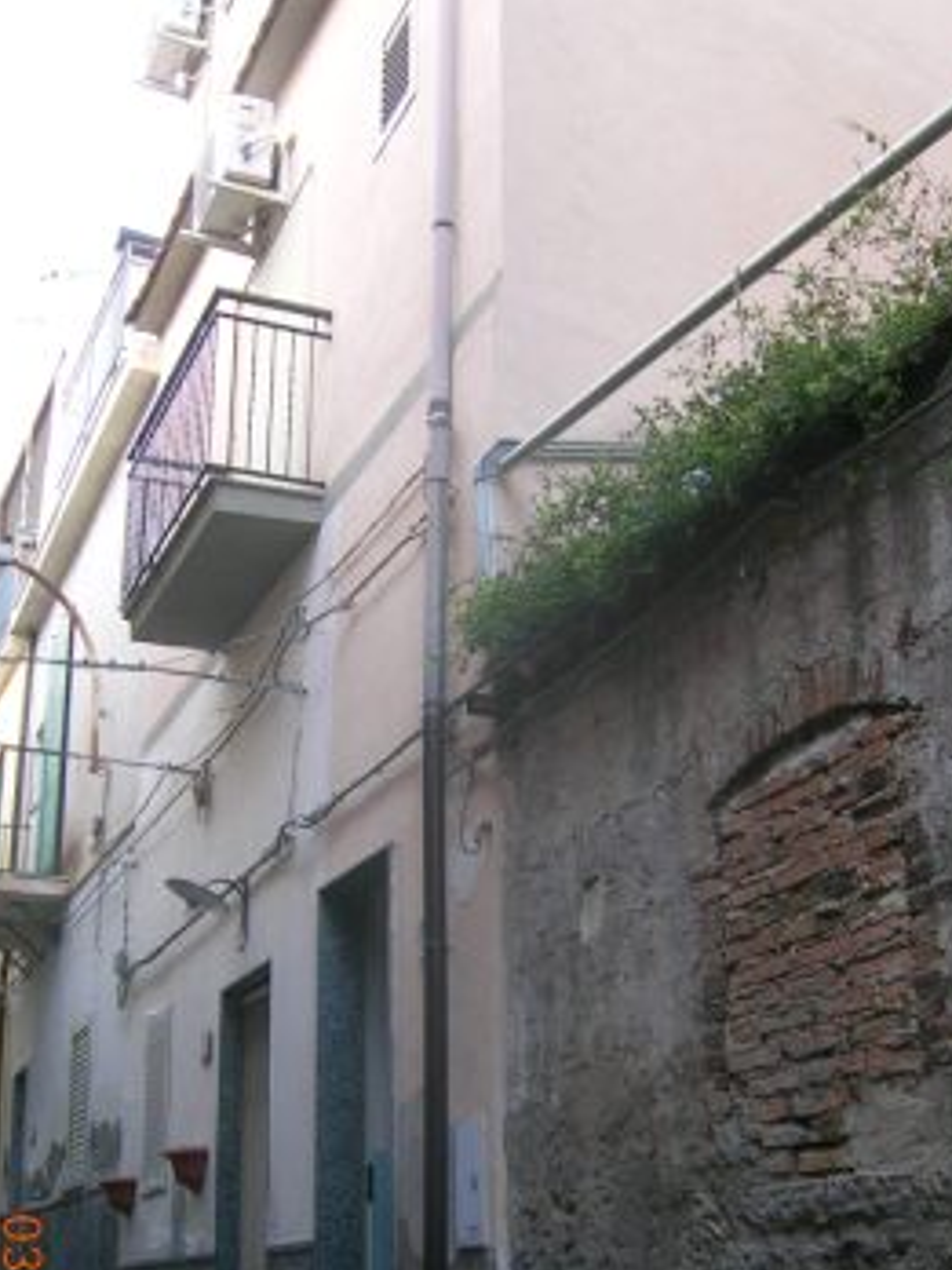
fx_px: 1650
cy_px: 810
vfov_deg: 41.7
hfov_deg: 32.2
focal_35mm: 45
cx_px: 507
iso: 50
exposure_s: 1/40.2
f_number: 2.8
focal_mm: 5.4
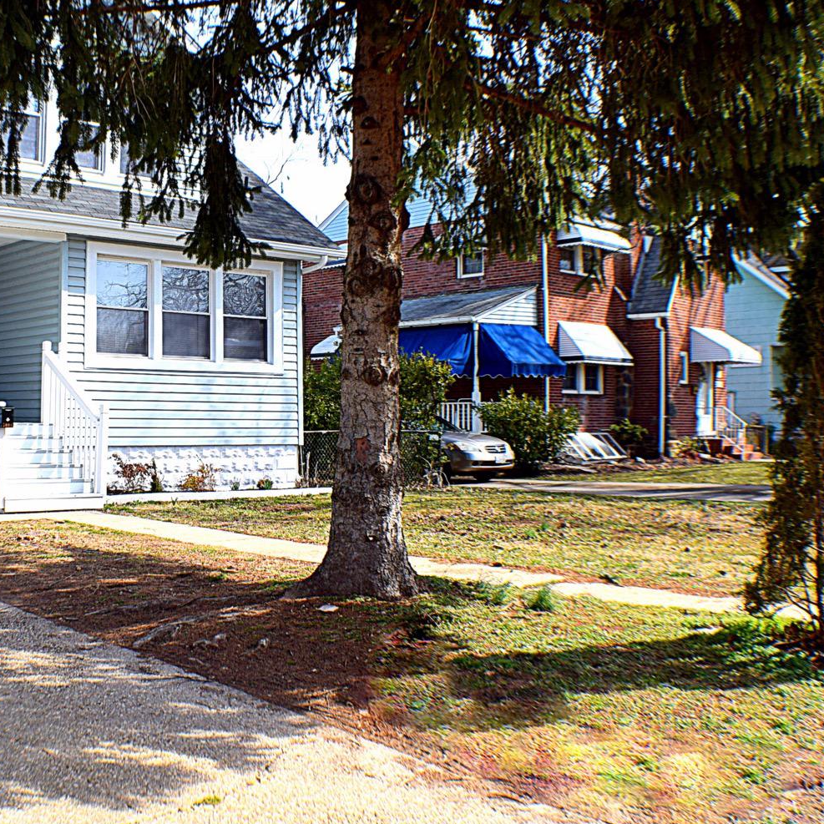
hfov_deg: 32.2
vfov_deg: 33.0
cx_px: 177
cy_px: 420
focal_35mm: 52
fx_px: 1392
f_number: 9
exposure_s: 1/320
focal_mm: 25
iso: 200
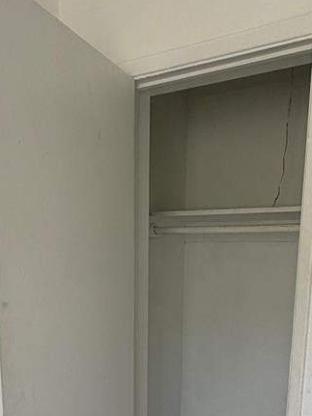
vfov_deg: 44.1
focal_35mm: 39
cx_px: 197
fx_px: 469
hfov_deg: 36.6
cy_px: 367
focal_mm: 2.22
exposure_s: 1/121
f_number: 2.2
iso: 80
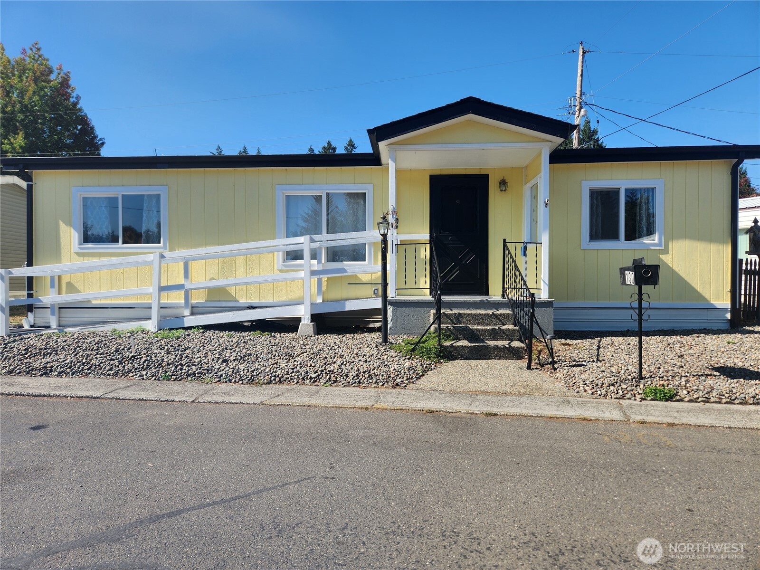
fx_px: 505
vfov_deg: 58.9
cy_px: 285
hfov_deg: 73.9
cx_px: 380
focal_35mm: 23
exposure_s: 1/1093
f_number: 1.8
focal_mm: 5.4
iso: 20
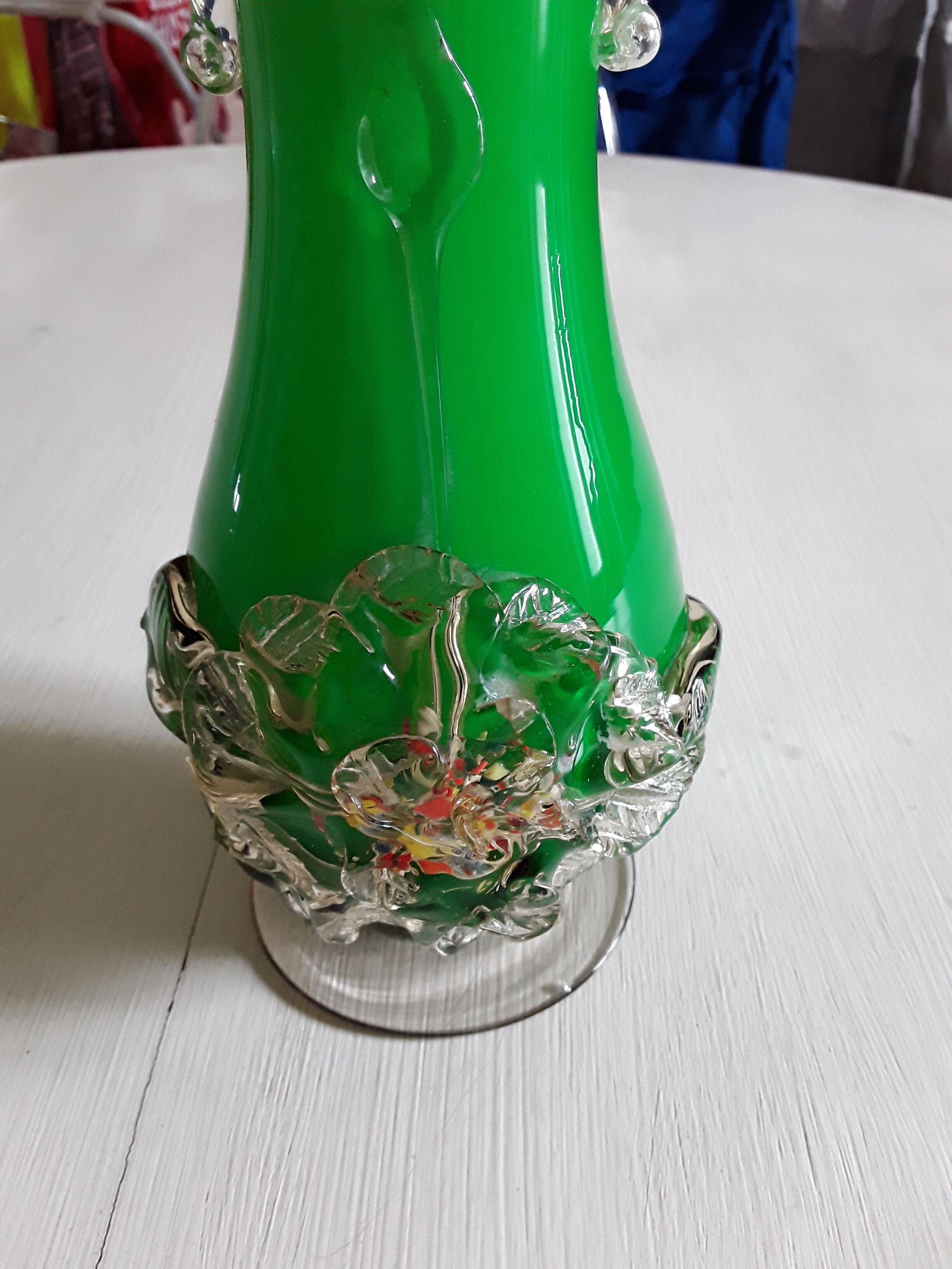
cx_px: 476
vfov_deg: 65.3
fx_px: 990
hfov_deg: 51.4
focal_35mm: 27
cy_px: 634
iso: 160
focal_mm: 2.91
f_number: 1.9
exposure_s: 1/33
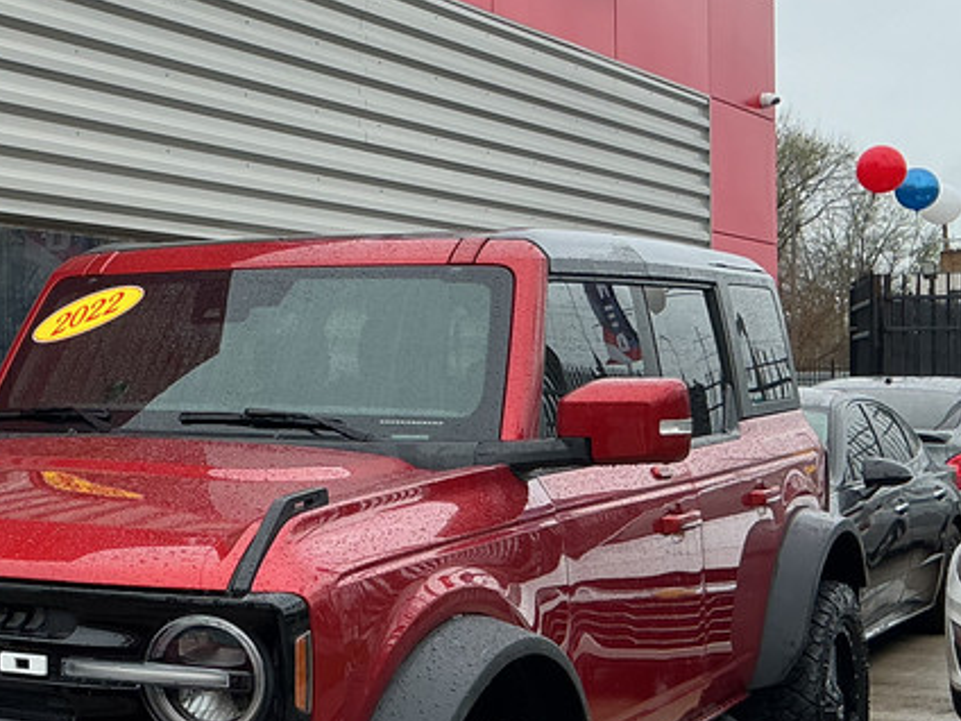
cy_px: 336
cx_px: -16
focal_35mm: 70
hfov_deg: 26.2
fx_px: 1943
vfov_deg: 21.0
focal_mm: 3
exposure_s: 1/435
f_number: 1.8
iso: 25
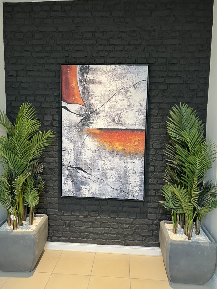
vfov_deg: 67.3
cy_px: 144
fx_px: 217
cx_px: 108
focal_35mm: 26
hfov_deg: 53.1
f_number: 1.5
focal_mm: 5.7
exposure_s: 1/60
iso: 200
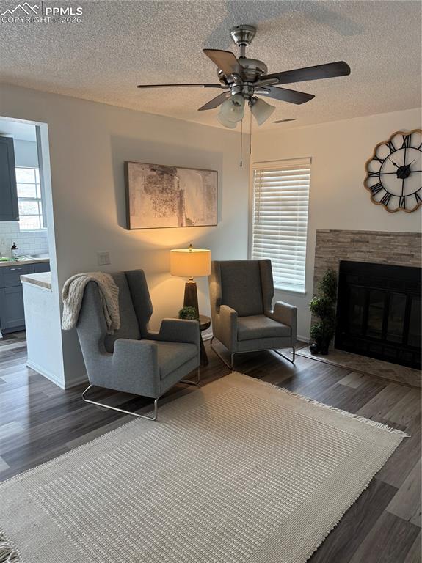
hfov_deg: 56.8
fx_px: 391
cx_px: 211
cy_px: 282
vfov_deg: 71.6
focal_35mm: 24
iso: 160
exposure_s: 1/60
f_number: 1.78
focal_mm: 6.76
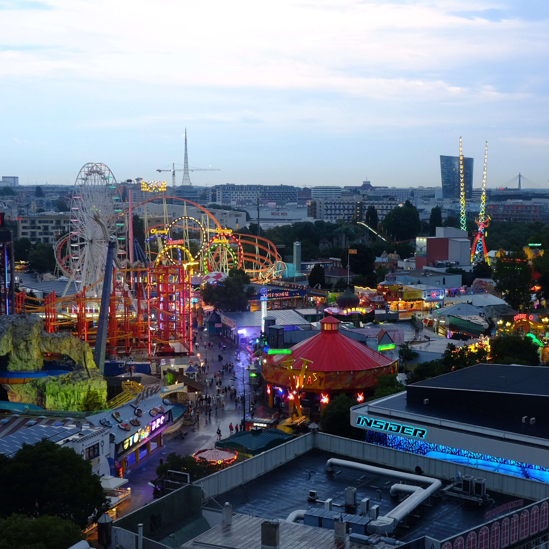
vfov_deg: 36.8
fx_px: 825
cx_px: 360
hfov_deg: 36.5
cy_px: 274
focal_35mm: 46
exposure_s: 1/60
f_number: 3.2
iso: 640
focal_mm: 24.3
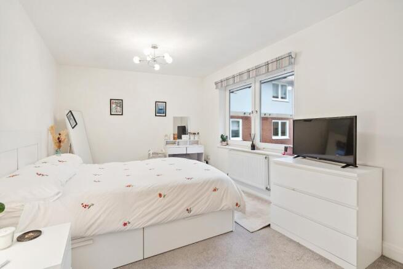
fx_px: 179
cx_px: 202
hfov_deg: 96.7
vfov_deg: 73.8
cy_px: 134
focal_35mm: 16
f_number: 4.5
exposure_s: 1/13
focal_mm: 16
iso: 320
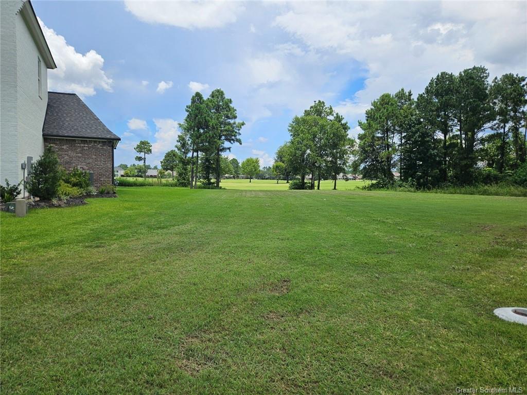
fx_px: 350
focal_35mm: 23
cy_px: 198
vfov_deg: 58.9
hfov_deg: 73.9
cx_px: 264
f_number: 1.8
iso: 25
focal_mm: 5.4
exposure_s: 1/3333
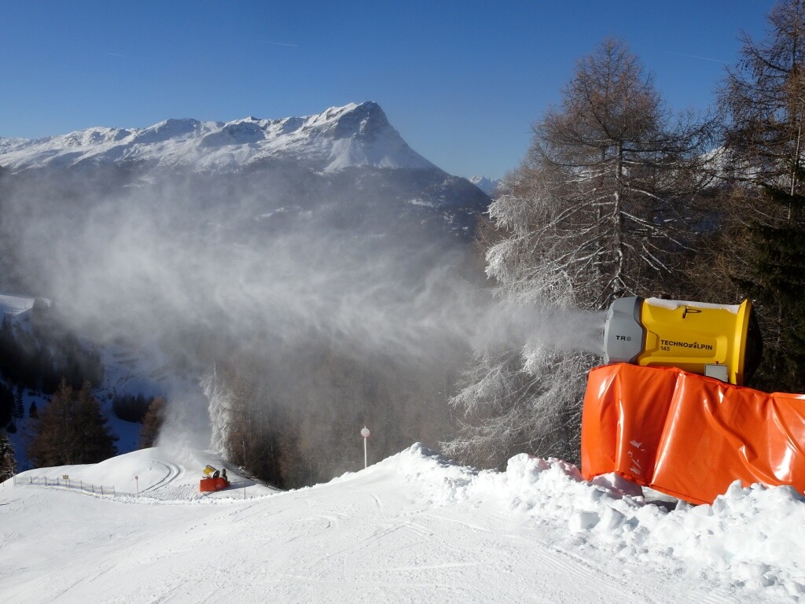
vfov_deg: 45.4
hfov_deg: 58.4
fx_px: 721
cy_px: 302
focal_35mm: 31
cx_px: 402
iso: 80
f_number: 4
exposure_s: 1/1250
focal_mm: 5.26
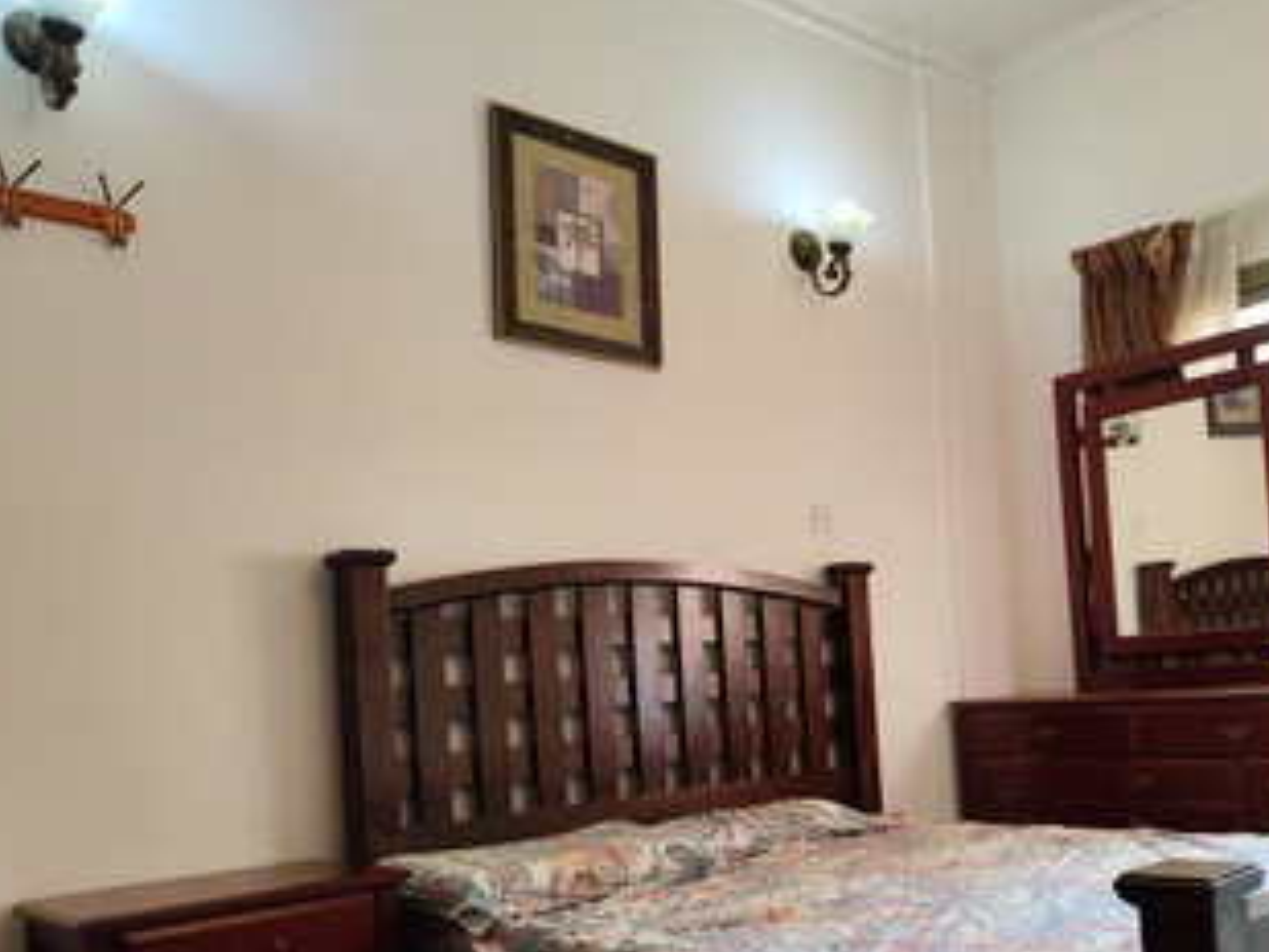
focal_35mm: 34
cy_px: 650
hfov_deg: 52.5
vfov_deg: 41.2
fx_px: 1247
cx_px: 885
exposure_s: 1/33.3
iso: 64
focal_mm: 6.19
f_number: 1.65
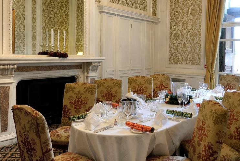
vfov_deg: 37.8
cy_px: 66
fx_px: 234
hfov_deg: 54.2
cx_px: 137
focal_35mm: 35
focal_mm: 16
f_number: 16
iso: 800
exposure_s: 1.6
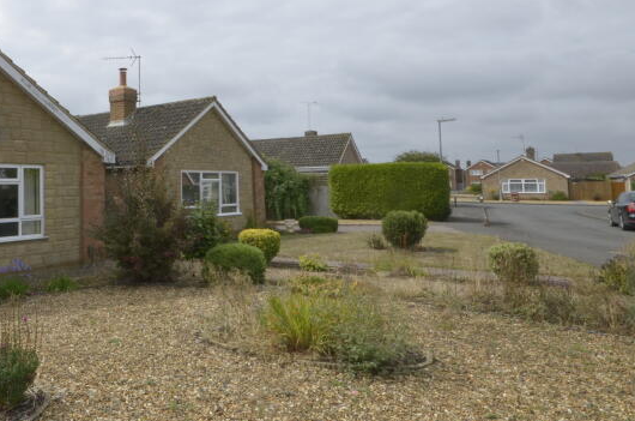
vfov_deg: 44.0
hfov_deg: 56.8
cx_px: 89
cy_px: 136
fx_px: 510
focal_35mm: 29
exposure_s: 1/100
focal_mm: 10
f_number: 20
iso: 200
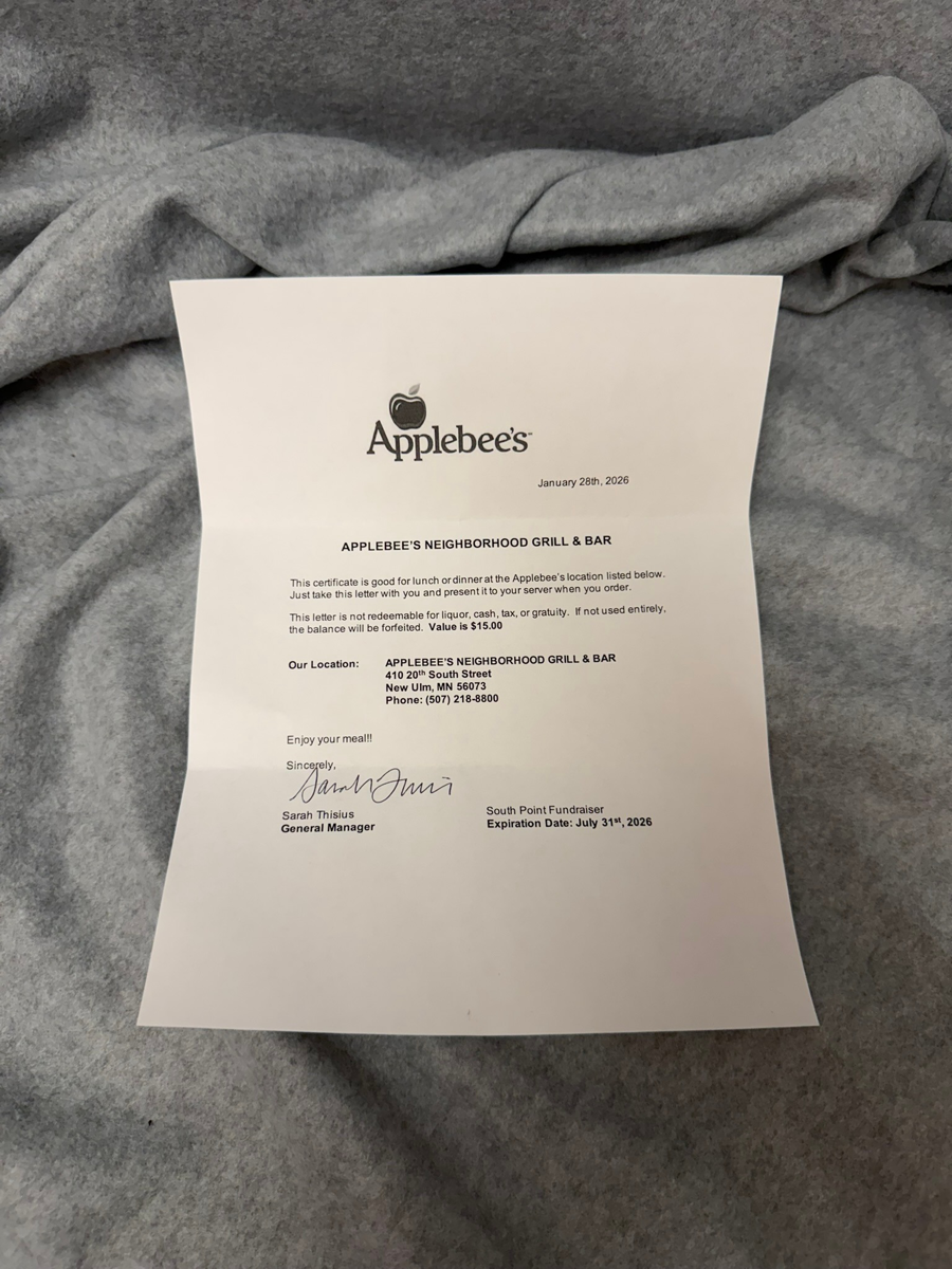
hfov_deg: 56.8
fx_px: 880
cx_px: 476
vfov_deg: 71.6
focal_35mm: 24
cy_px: 634
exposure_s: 1/120
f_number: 1.78
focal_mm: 6.76
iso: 160
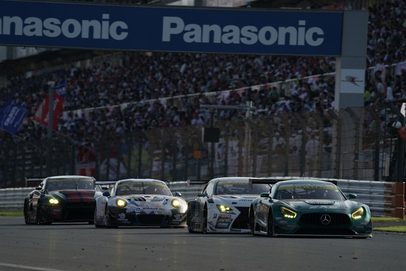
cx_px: 203
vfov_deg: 2.6
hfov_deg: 3.9
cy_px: 136
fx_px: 5909
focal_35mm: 524
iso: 200
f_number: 7.1
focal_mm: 524
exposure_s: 1/800
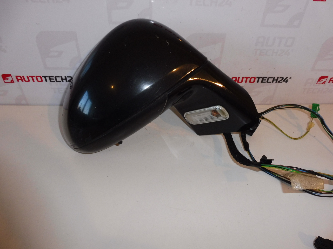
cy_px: 124
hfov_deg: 71.6
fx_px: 231
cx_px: 166
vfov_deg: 56.8
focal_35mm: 24
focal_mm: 4.3
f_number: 3.5
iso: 200
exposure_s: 1/60
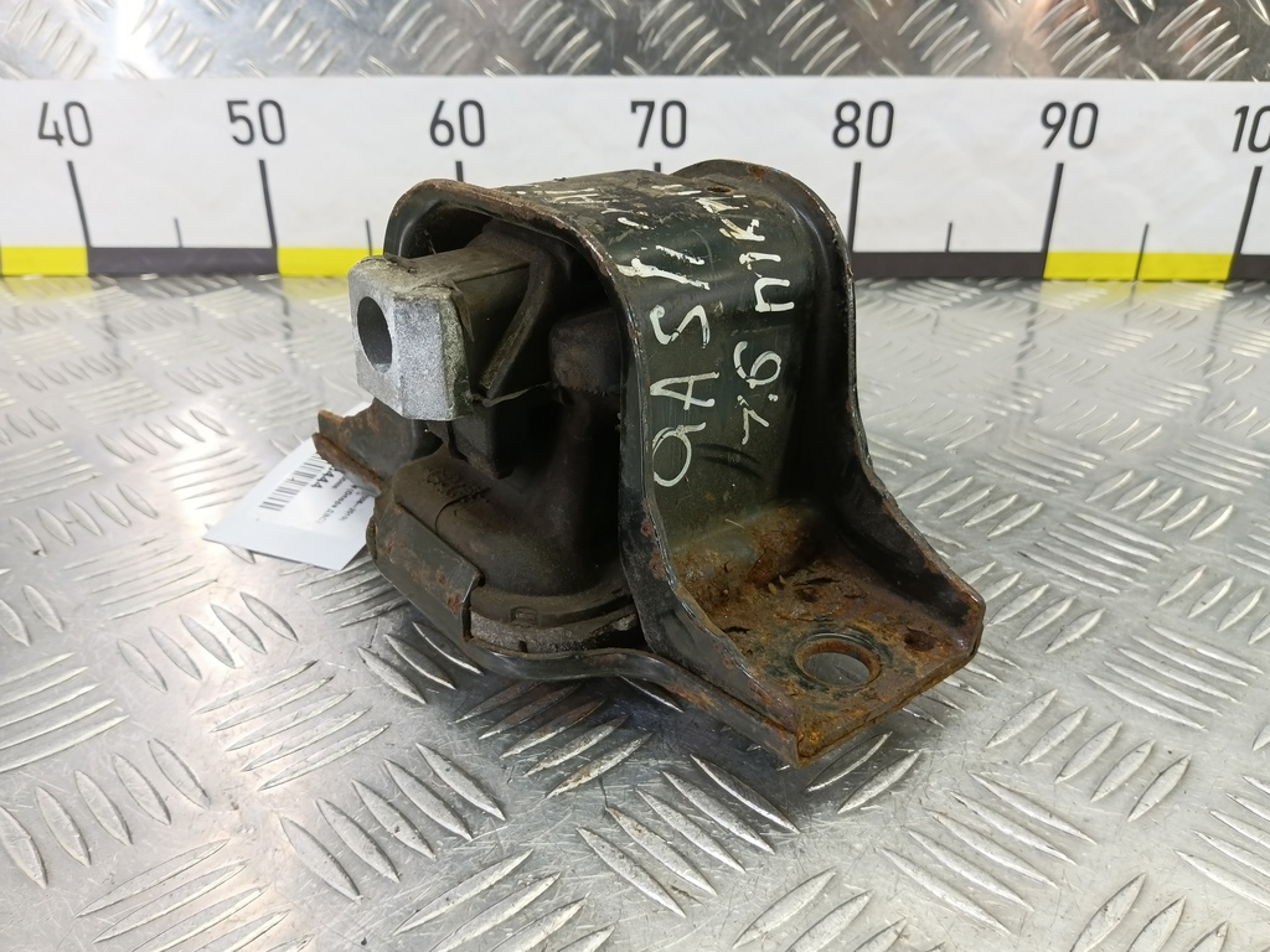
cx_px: 635
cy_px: 476
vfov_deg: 58.9
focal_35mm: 23
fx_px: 844
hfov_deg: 73.9
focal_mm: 4.11
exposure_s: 1/50
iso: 203
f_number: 1.6
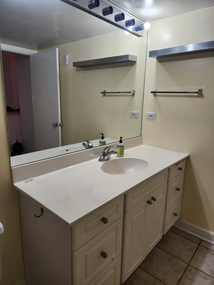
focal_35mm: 23
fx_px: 190
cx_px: 107
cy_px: 142
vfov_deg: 73.9
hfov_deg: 58.9
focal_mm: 5.4
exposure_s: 1/120
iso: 80
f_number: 1.8
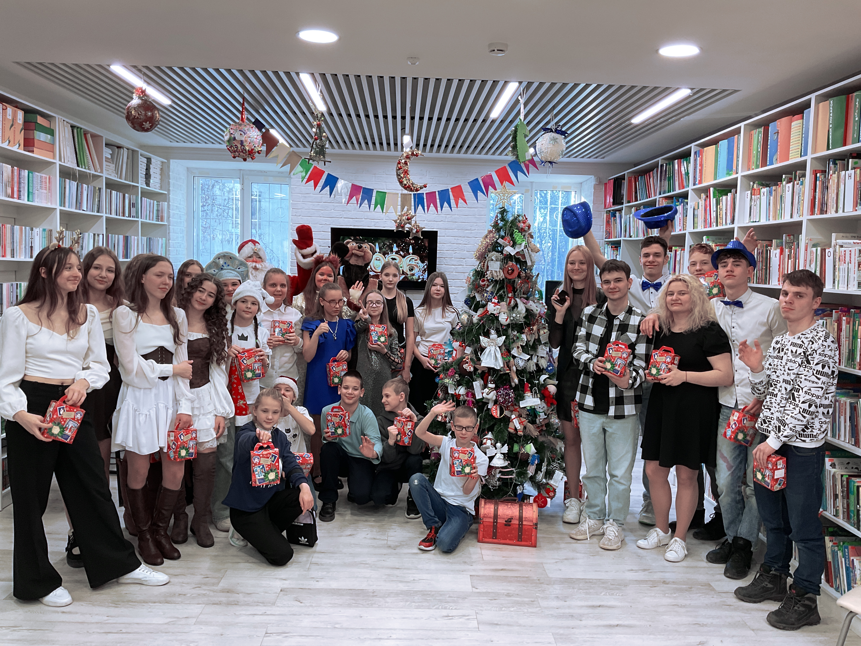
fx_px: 721
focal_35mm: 29
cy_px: 323
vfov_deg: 48.2
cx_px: 430
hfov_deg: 61.7
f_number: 1.8
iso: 40
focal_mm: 3
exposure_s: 1/50
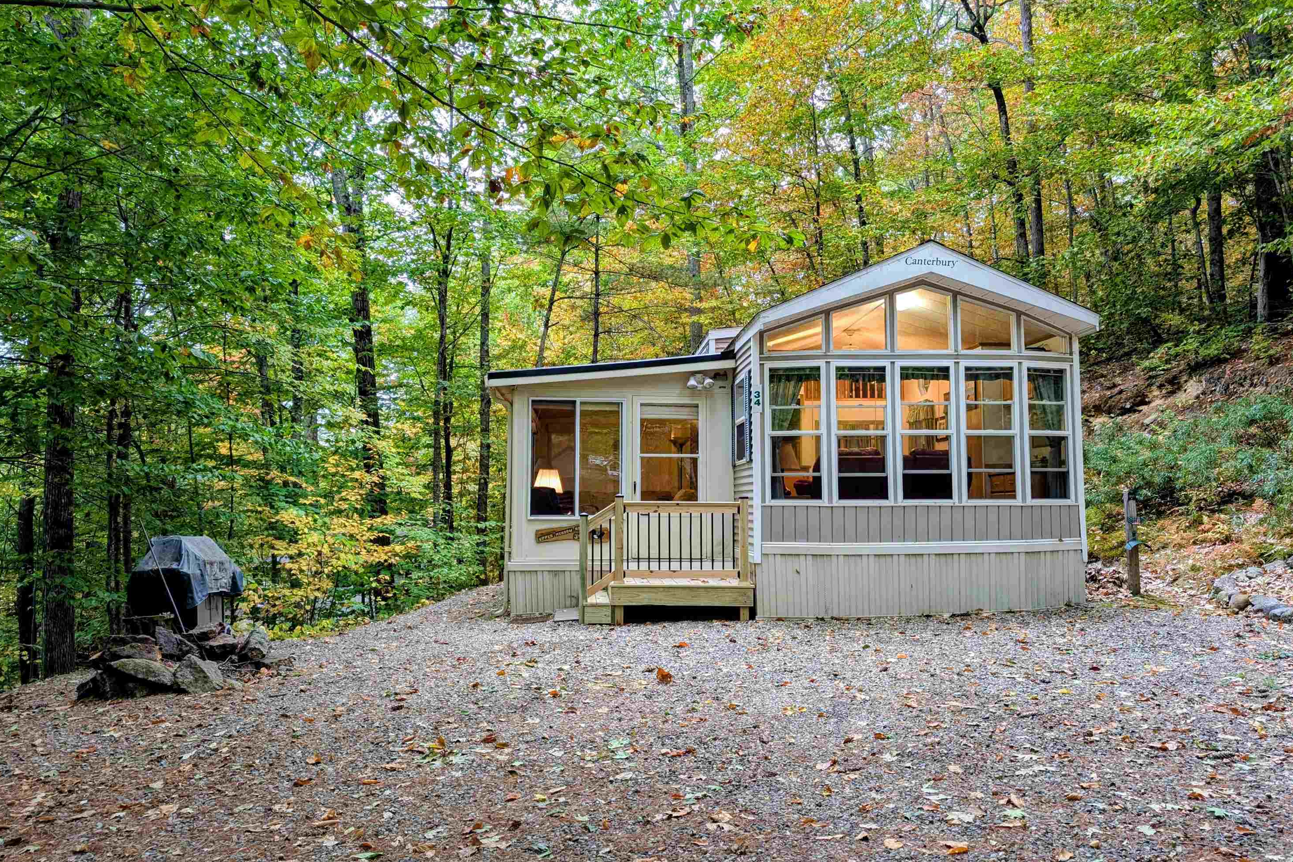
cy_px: 461
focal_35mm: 26
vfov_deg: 49.5
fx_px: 934
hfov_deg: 69.4
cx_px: 656
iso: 38
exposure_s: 1/30.7
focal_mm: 6.9
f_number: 1.68
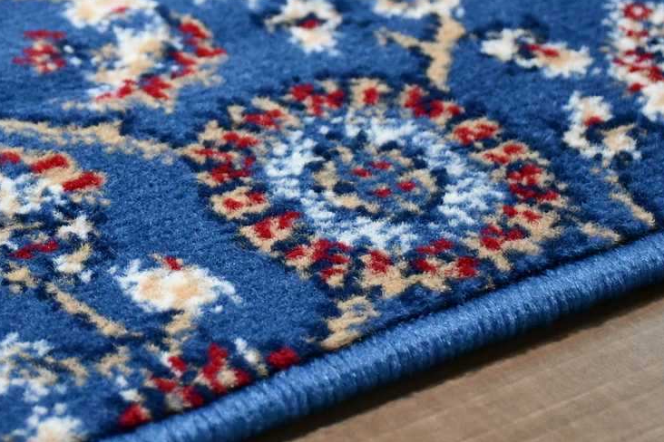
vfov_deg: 11.1
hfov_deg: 16.5
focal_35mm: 123
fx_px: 2268
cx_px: 123
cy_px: 85
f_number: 4.5
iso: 2800
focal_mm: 40
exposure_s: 1/125
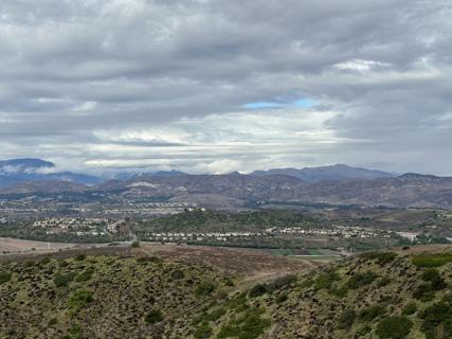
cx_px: 120
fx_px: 940
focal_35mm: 72
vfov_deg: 20.4
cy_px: 120
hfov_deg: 26.7
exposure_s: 1/5882
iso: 64
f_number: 1.78
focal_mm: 6.86
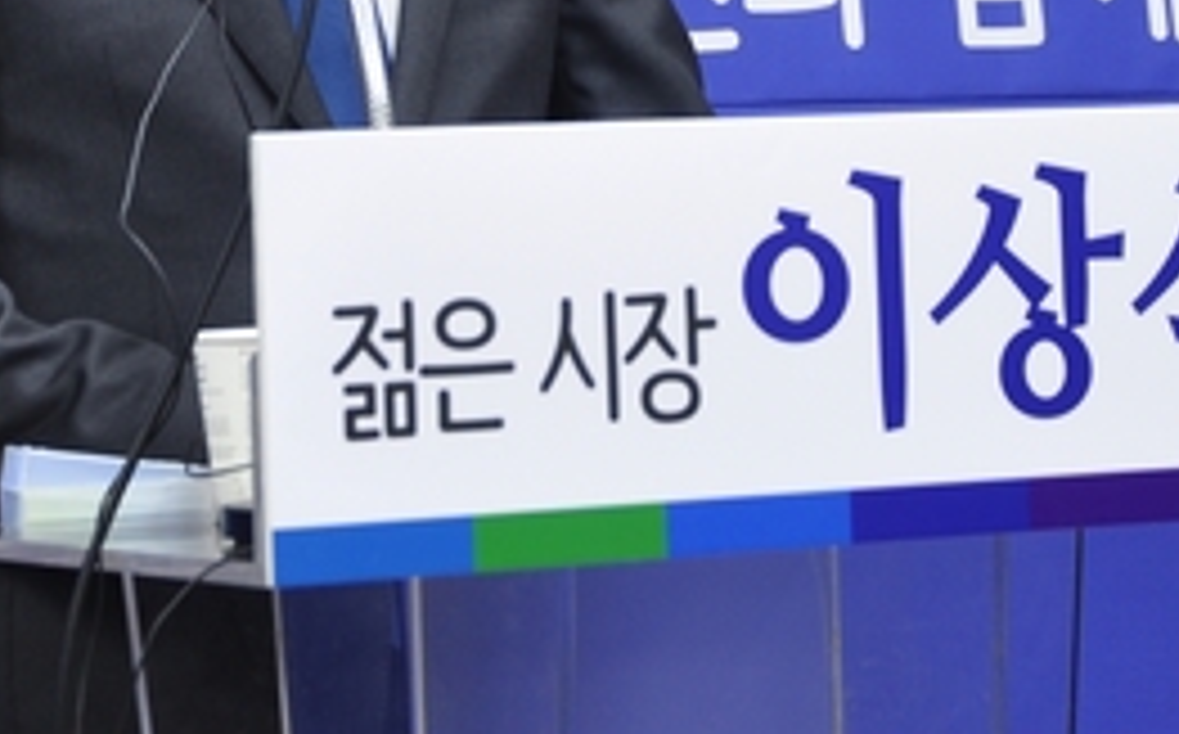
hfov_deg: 14.7
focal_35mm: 142
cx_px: 716
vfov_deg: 9.1
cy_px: -61
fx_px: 4557
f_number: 4.5
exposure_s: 1/15
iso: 250
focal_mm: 38
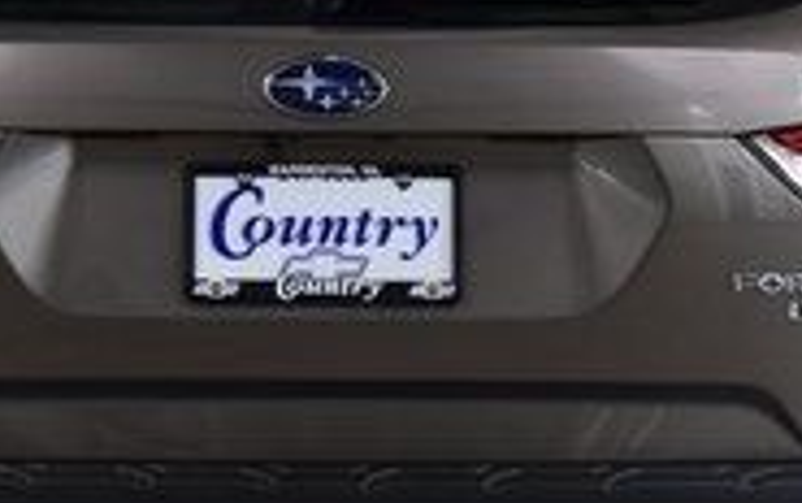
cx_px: 338
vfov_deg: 5.9
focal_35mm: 222
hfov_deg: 9.4
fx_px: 4857
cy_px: 245
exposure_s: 1/15
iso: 450
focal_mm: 42
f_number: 6.3
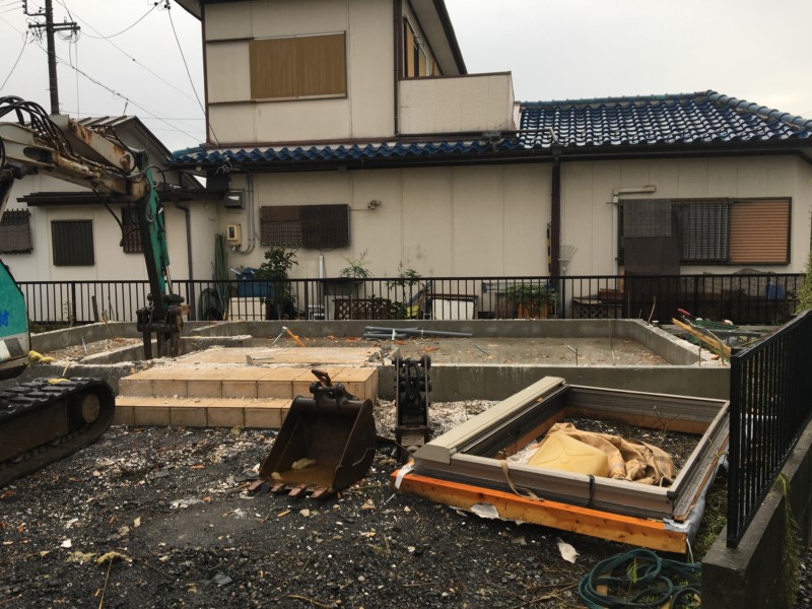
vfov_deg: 48.2
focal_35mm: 29
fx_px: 680
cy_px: 304
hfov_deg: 61.7
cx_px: 406
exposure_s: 1/184
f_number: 2.2
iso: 25
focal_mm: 4.15
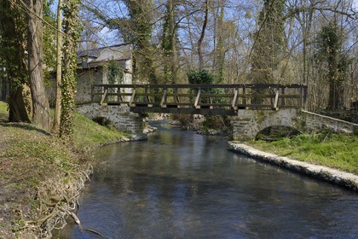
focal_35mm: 36
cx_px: 179
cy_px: 120
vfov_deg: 36.9
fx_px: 358
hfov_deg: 53.1
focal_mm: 36
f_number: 9
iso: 200
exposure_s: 1/200
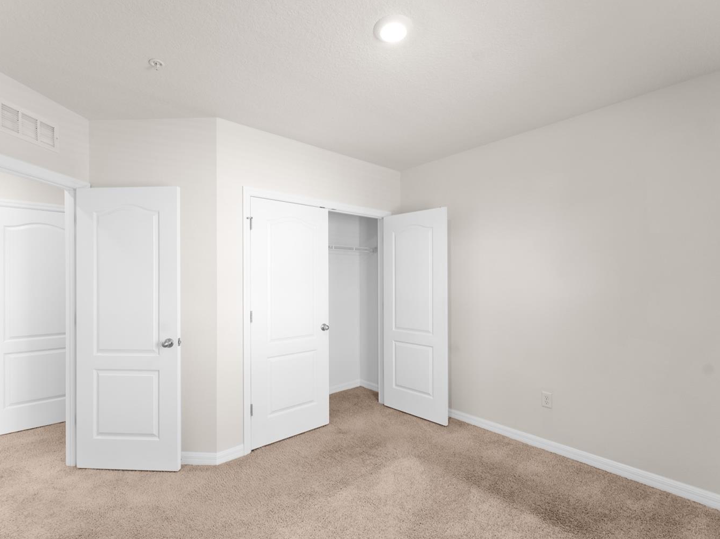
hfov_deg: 94.5
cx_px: 365
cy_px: 265
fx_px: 333
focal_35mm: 16
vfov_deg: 78.1
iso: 400
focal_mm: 14
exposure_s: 1/8
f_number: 7.1
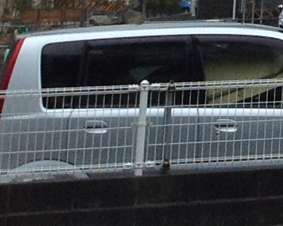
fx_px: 1977
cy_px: -485
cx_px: 951
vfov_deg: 6.0
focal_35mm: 236
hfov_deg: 7.0
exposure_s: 1/687
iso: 50
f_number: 2.4
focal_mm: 4.28
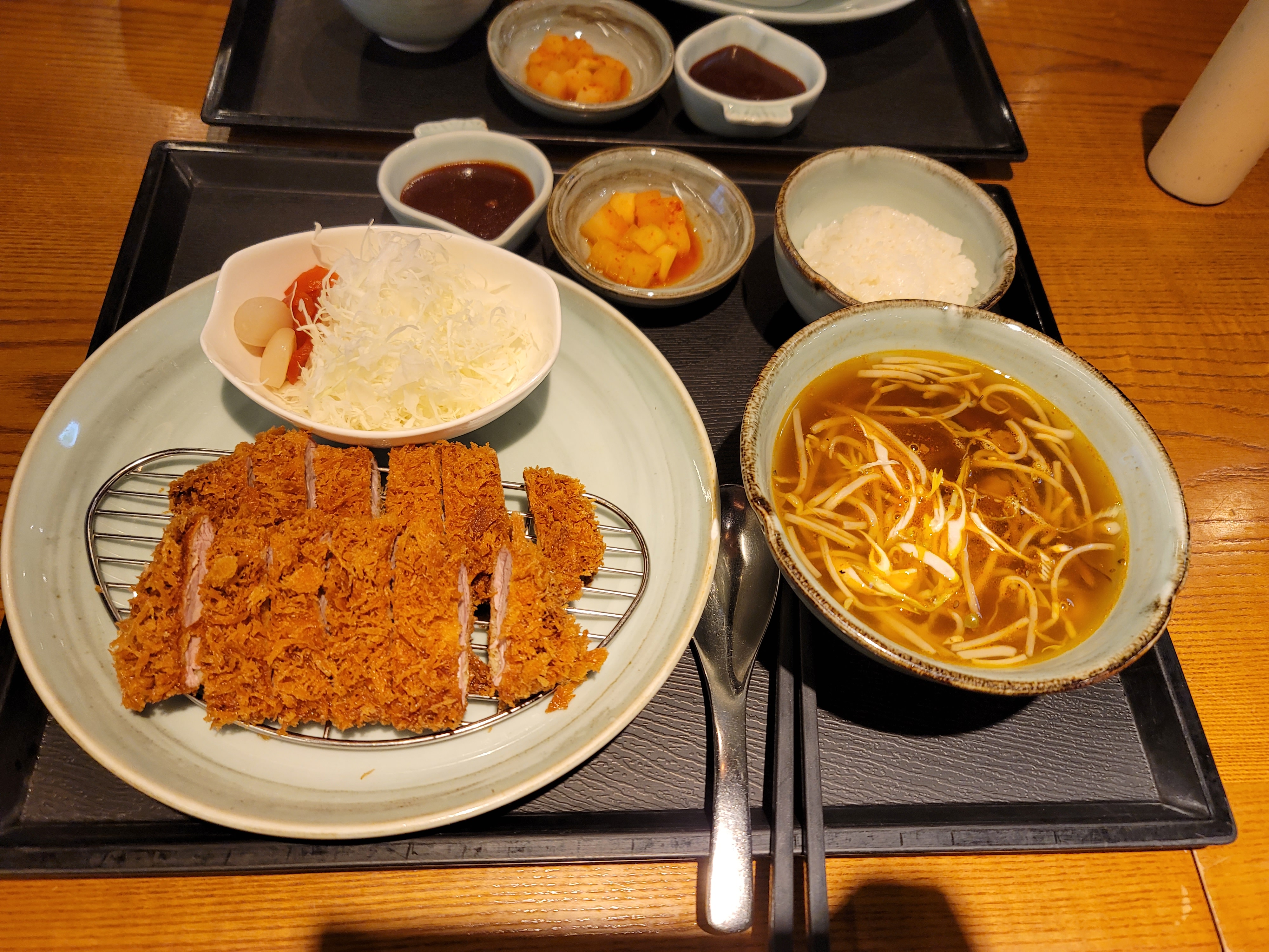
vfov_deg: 54.9
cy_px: 476
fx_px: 916
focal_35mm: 25
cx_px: 634
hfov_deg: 69.4
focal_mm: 7
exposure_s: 1/60
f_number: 1.8
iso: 160
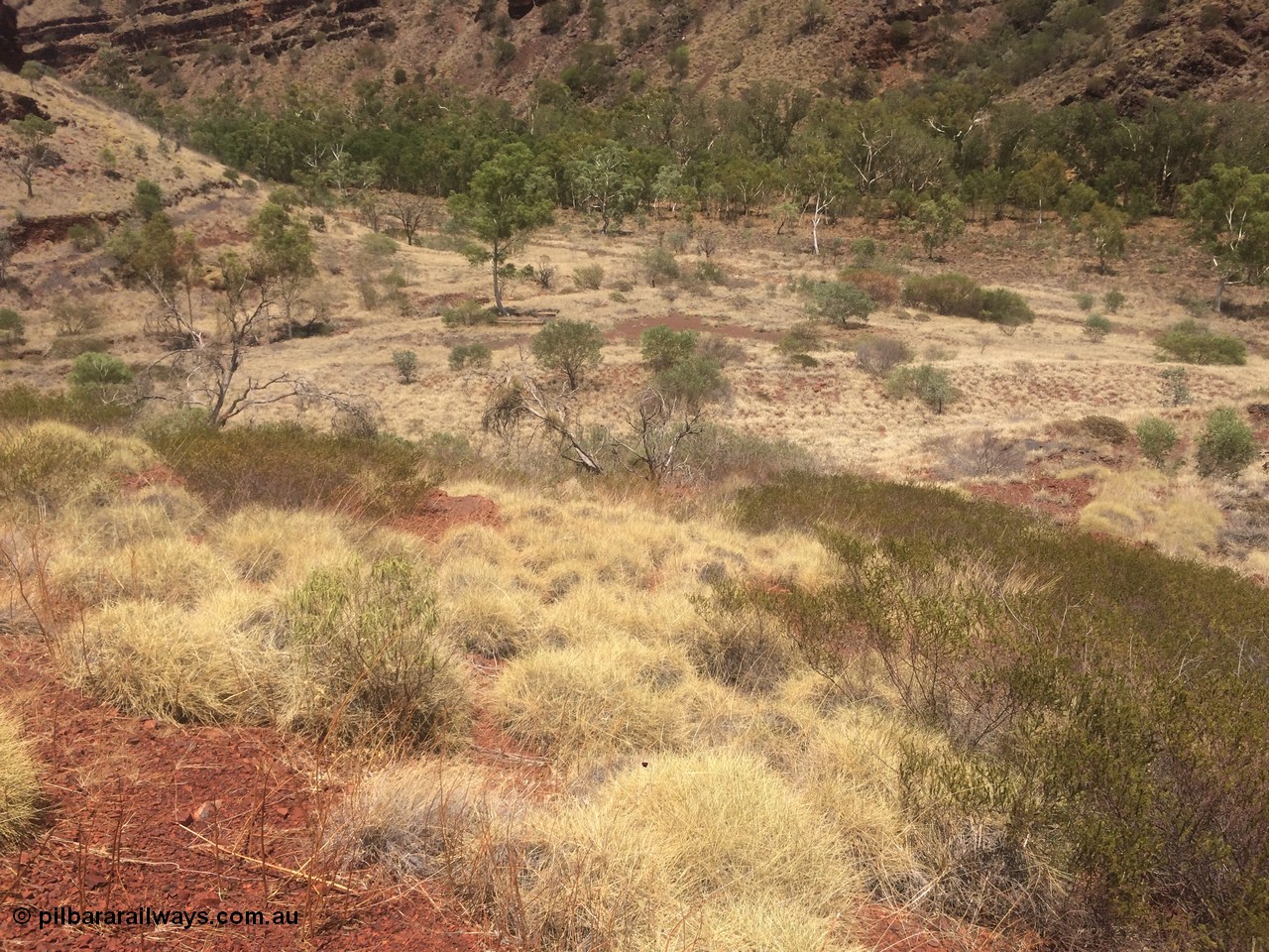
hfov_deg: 61.7
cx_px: 634
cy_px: 476
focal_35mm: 29
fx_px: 1063
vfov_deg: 48.2
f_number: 2.2
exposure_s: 1/2283
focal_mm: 4.15
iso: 32
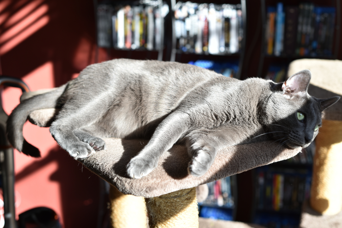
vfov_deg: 27.0
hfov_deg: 39.6
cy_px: 114
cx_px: 171
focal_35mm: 50
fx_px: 475
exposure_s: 1/200
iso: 100
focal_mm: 50
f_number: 3.5
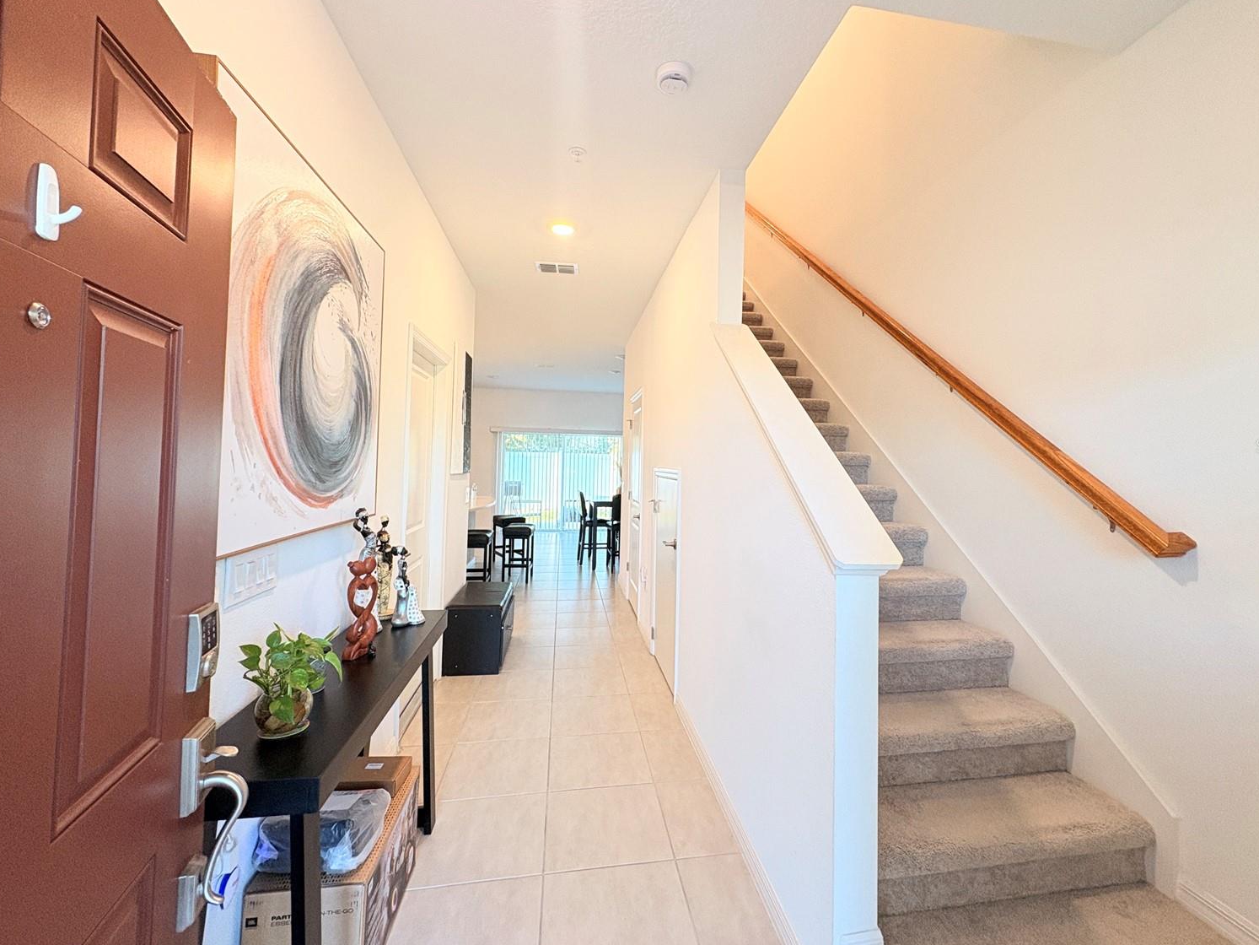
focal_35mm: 15
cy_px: 446
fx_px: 546
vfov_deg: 81.7
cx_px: 661
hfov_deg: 98.1
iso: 200
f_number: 2.2
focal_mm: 2.22
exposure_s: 1/60
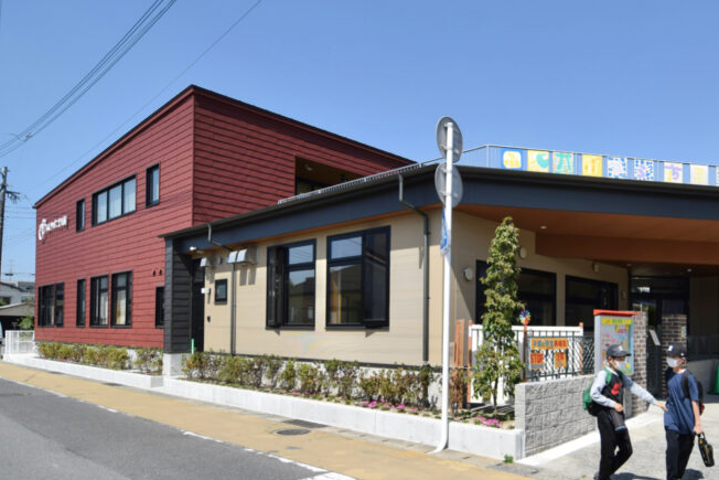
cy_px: 270
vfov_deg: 55.0
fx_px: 459
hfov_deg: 72.9
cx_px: 500
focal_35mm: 23
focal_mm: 10
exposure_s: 1/1000
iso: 100
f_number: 4
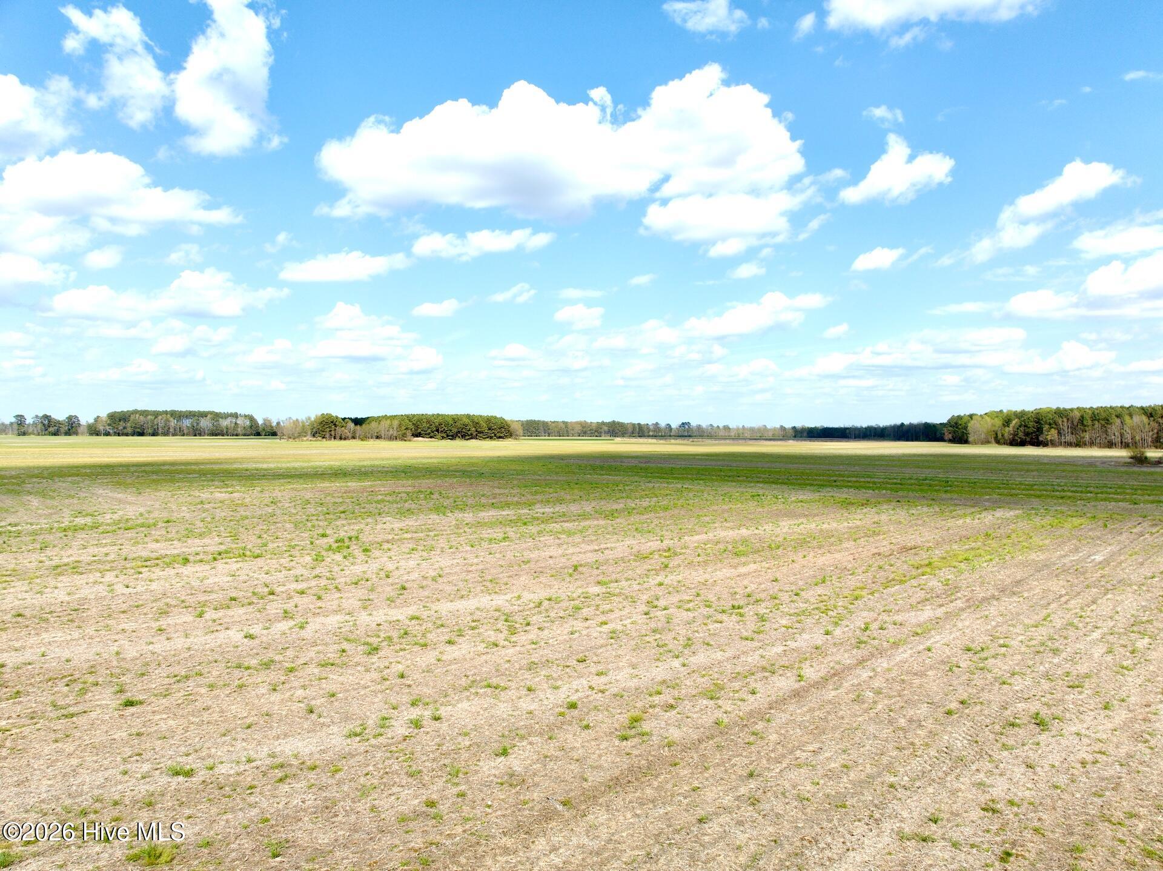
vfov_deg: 56.8
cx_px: 582
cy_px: 436
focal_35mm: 24
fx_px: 806
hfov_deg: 71.6
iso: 100
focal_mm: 12.29
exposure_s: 1/1600
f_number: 2.8
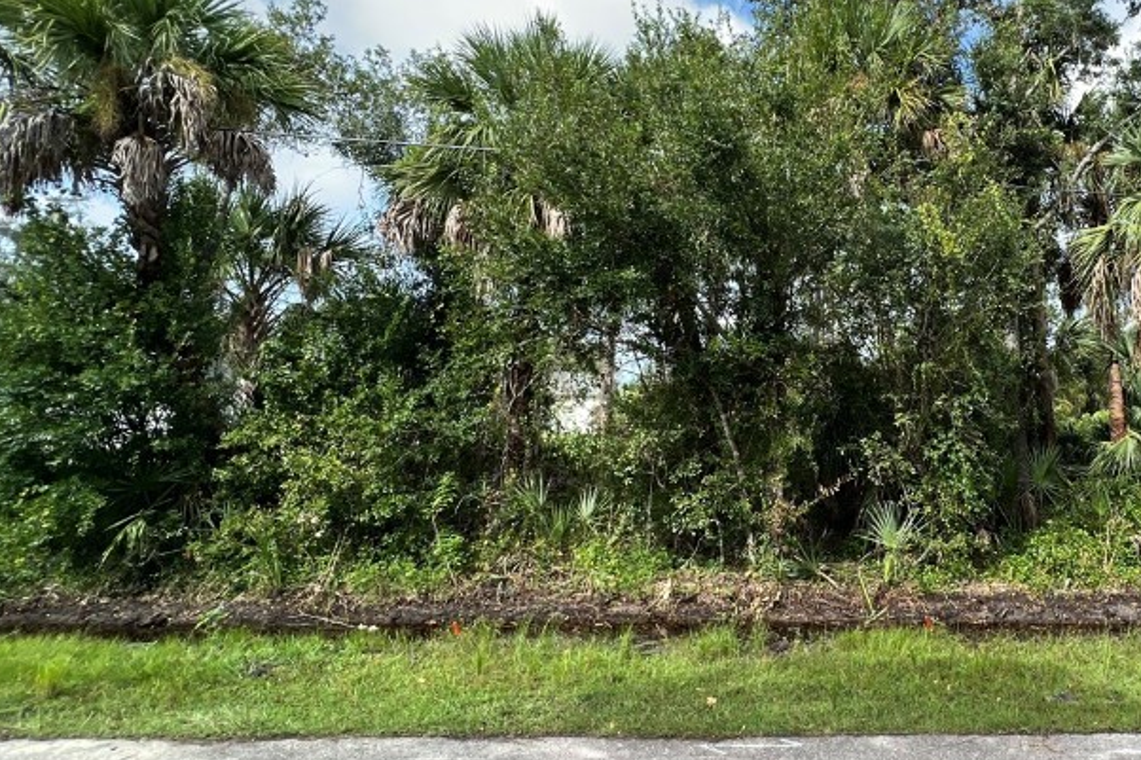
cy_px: 301
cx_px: 889
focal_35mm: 23
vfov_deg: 54.7
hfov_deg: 69.7
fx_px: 729
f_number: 1.8
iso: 32
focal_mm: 1.57
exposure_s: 1/453
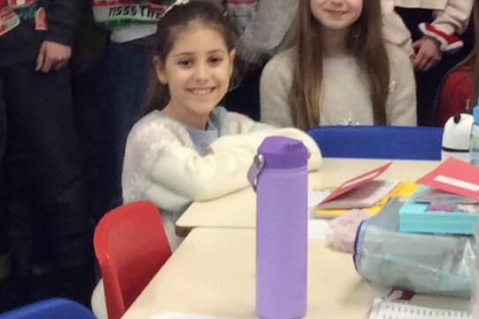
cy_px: -217
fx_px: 1676
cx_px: 382
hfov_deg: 16.1
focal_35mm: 126
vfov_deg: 10.4
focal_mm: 3.3
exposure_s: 1/25
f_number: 2.4
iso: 64
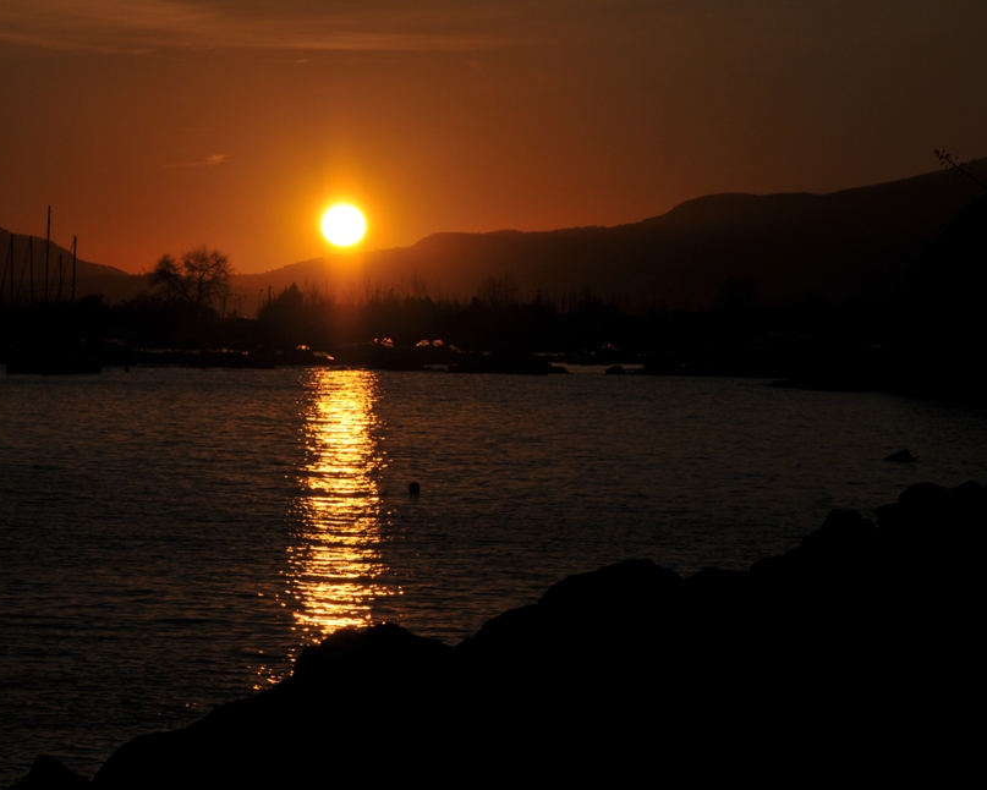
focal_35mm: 153
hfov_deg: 12.6
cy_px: 395
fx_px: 4470
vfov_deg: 10.1
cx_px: 421
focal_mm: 90
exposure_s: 1/6400
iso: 200
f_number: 8
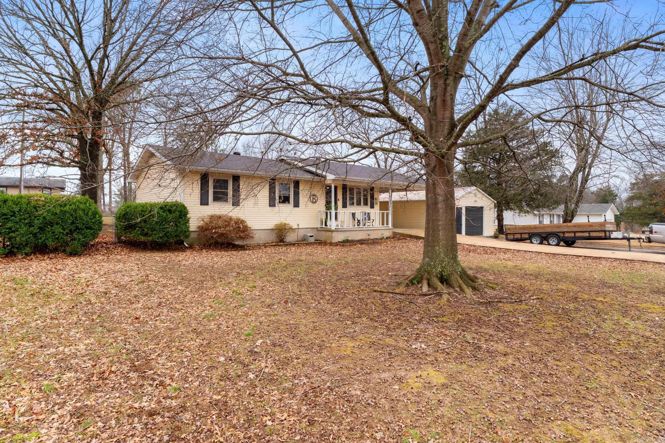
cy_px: 222
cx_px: 332
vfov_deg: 65.7
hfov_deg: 88.1
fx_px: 344
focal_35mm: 19
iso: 320
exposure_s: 1/50
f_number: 9
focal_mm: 12.4
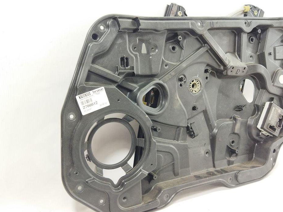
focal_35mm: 35
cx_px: 151
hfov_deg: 52.6
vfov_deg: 40.7
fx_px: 286
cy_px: 110
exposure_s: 1/50
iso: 122
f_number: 1.79
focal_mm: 4.71
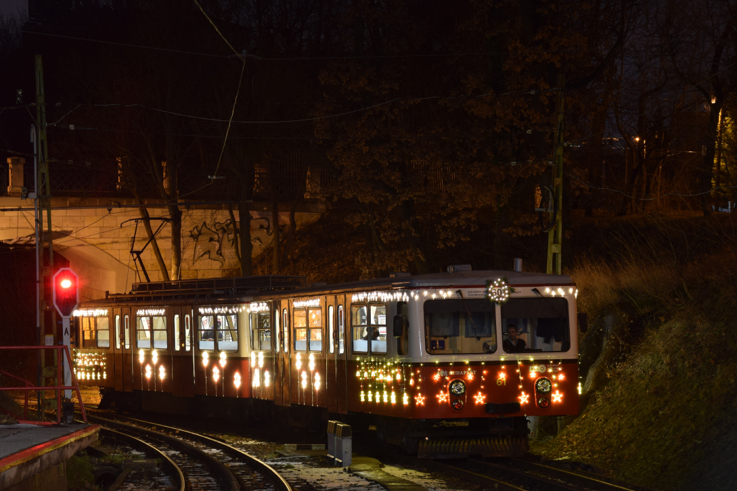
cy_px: 284
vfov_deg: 12.3
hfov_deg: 18.4
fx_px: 2272
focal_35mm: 111
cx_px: 337
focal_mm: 62
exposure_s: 2.5
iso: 200
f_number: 6.3
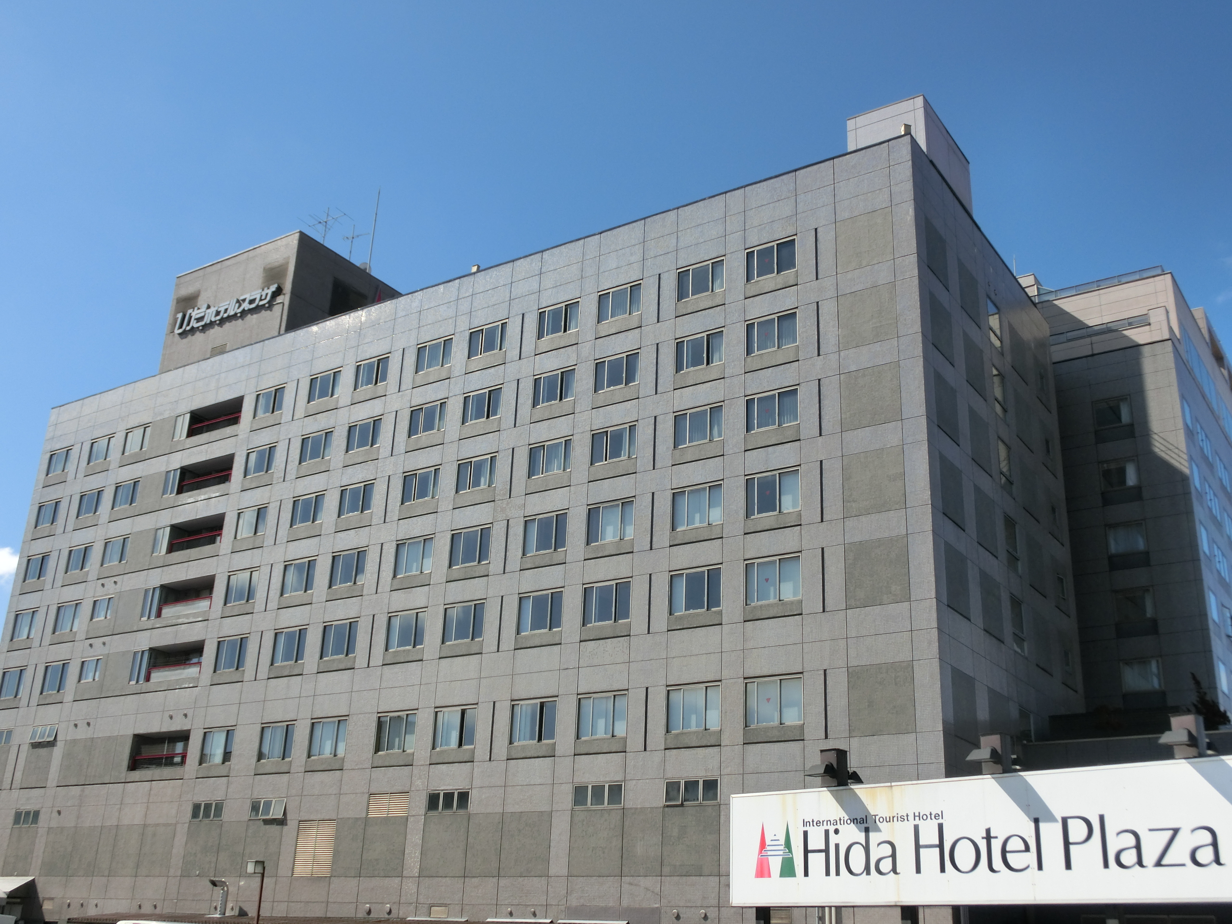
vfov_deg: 37.7
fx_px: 1352
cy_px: 462
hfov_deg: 49.0
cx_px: 616
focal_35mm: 38
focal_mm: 6.67
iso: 80
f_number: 9.9
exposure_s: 1/160
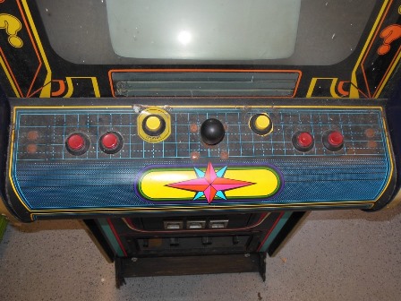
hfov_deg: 69.4
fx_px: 290
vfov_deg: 54.9
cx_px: 200
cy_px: 150
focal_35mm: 25
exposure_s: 1/25
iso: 125
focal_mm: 4.5
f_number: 3.2
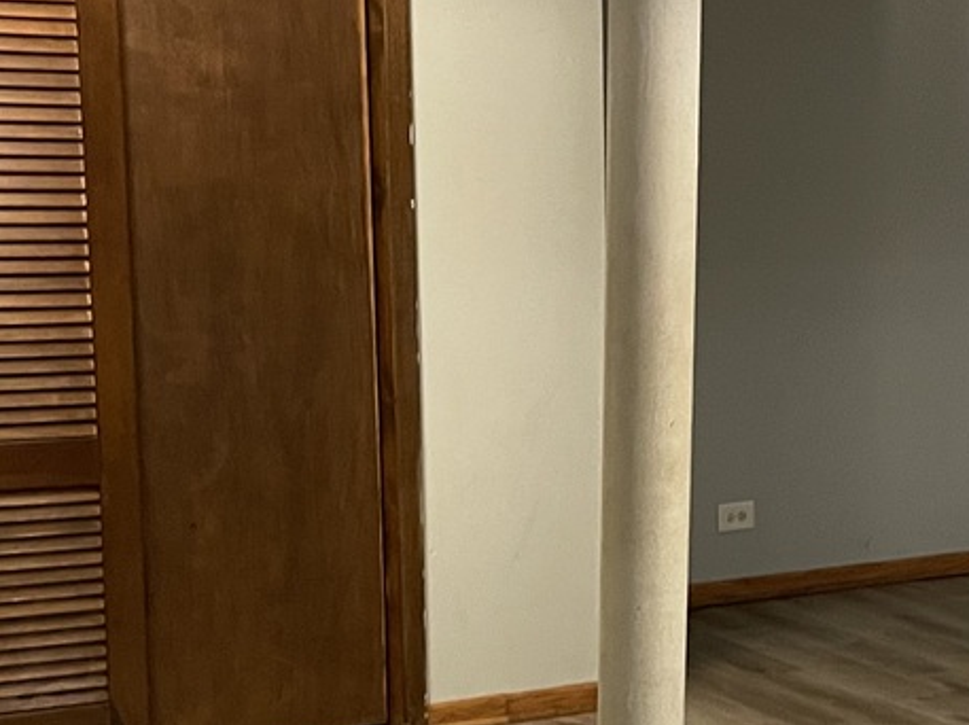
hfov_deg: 23.3
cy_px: 632
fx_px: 2294
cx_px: 844
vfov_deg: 17.7
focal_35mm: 82
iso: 640
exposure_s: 1/40
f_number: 1.6
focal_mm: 4.2
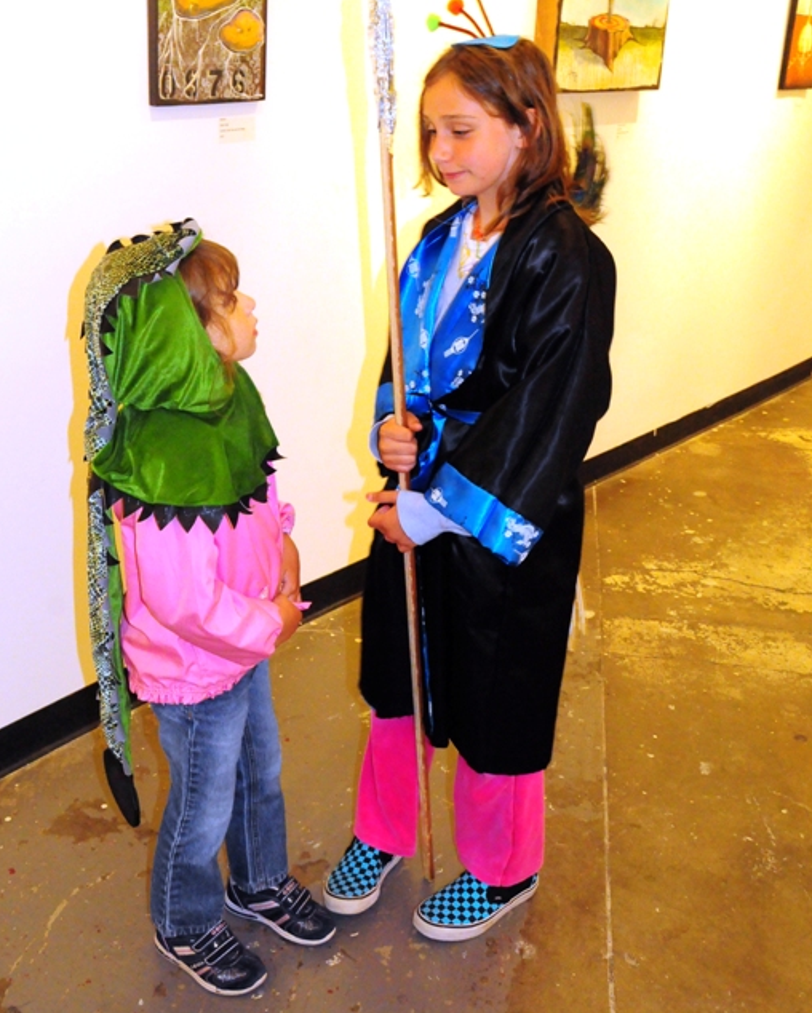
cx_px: 389
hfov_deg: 38.3
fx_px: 1170
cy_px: 380
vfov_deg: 46.4
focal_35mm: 39
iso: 3200
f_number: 8
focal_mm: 22
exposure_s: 1/100
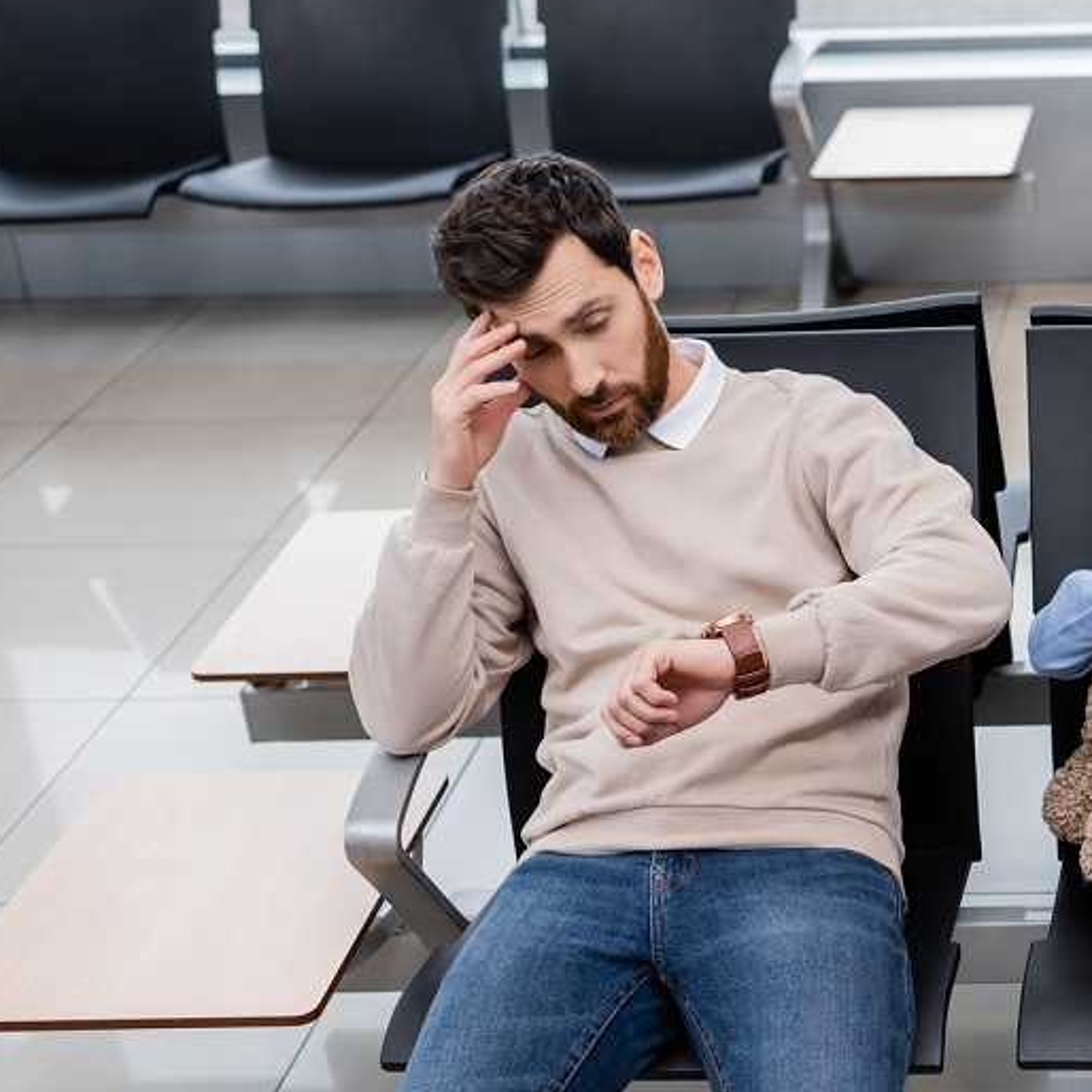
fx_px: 2498
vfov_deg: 24.4
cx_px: 1239
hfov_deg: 23.0
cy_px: 798
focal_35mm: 70
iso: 250
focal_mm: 35
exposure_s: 1/250
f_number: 2.8
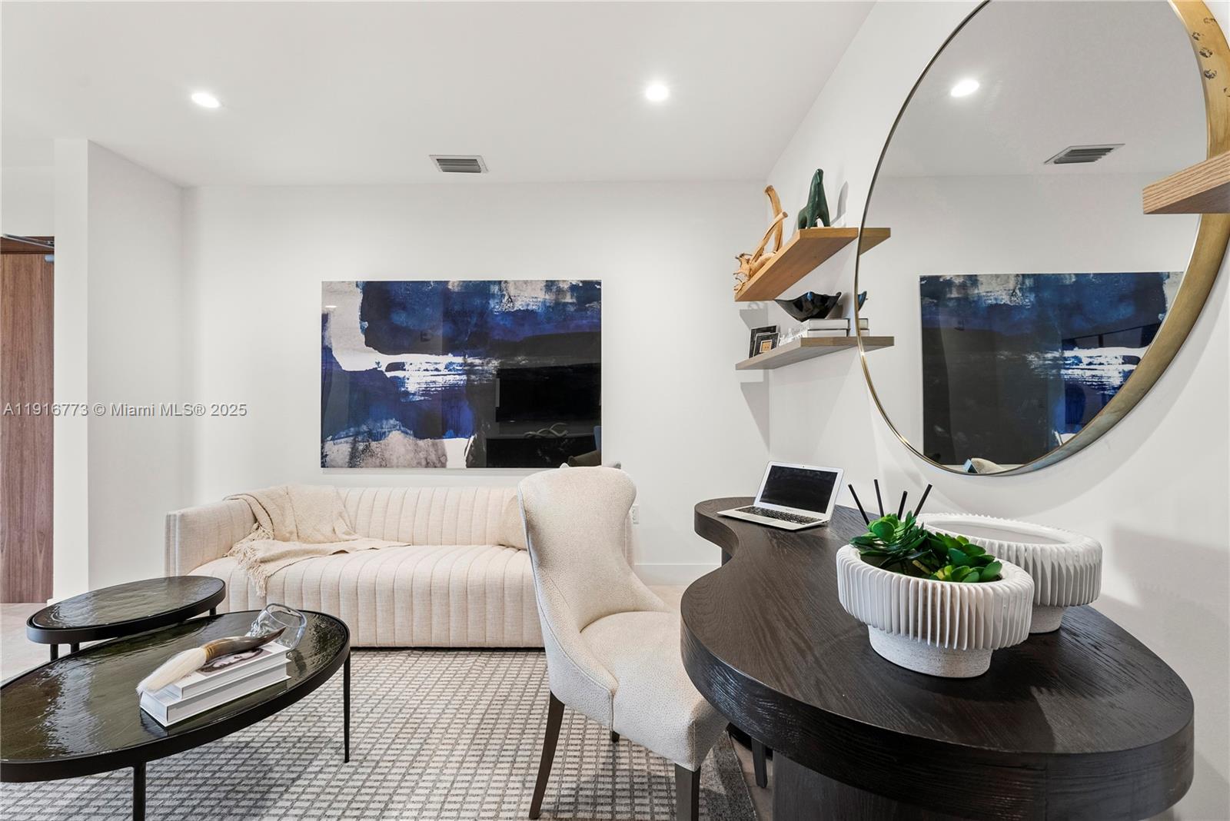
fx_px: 513
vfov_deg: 77.4
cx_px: 615
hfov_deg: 100.4
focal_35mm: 15
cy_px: 410
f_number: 8
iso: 400
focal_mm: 15
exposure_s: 1/6
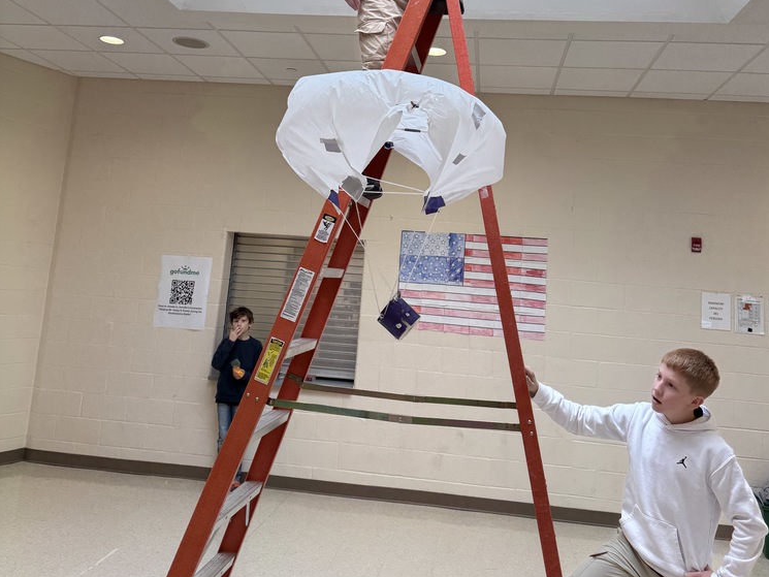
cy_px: 157
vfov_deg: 41.9
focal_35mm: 33
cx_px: 394
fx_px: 733
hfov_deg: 55.3
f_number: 1.78
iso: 80
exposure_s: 1/304
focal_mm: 6.76
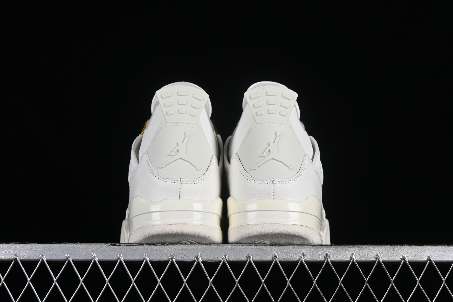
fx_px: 944
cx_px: 226
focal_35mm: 75
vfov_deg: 18.2
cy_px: 151
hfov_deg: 27.0
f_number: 8
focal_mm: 50
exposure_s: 1/80
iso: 160
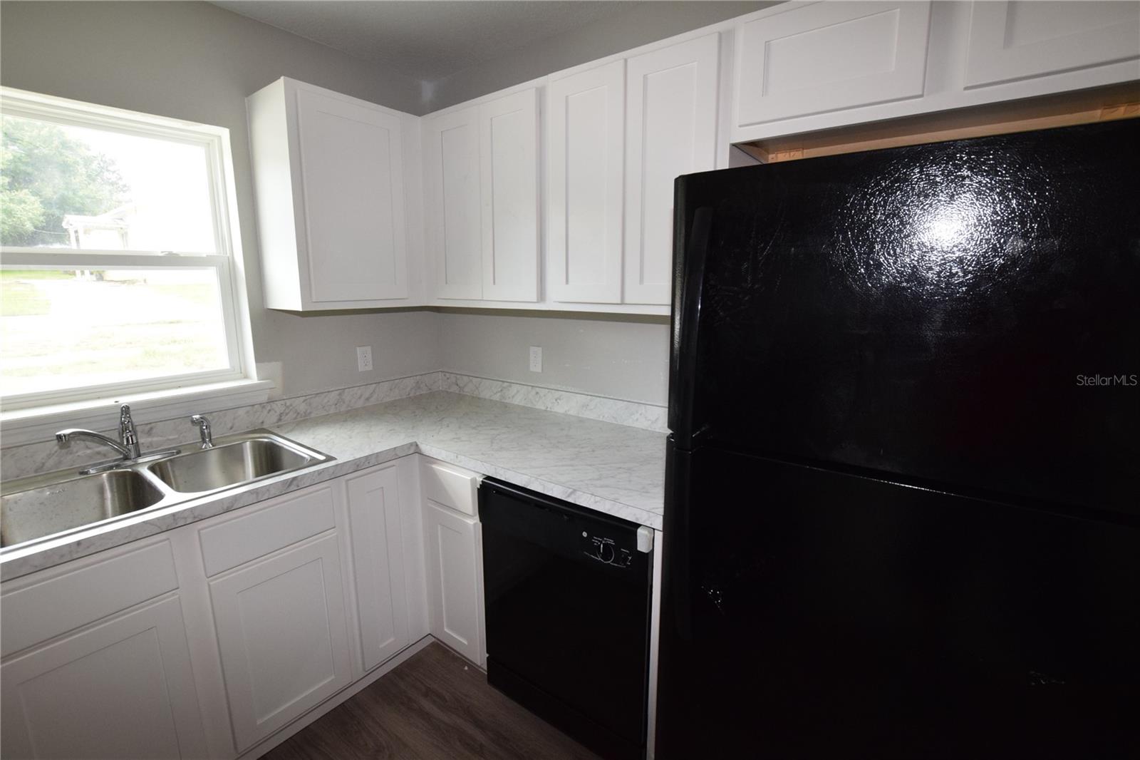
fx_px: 475
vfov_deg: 77.3
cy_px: 380
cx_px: 570
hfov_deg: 100.4
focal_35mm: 15
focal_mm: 10
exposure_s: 1/60
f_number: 8
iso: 1600
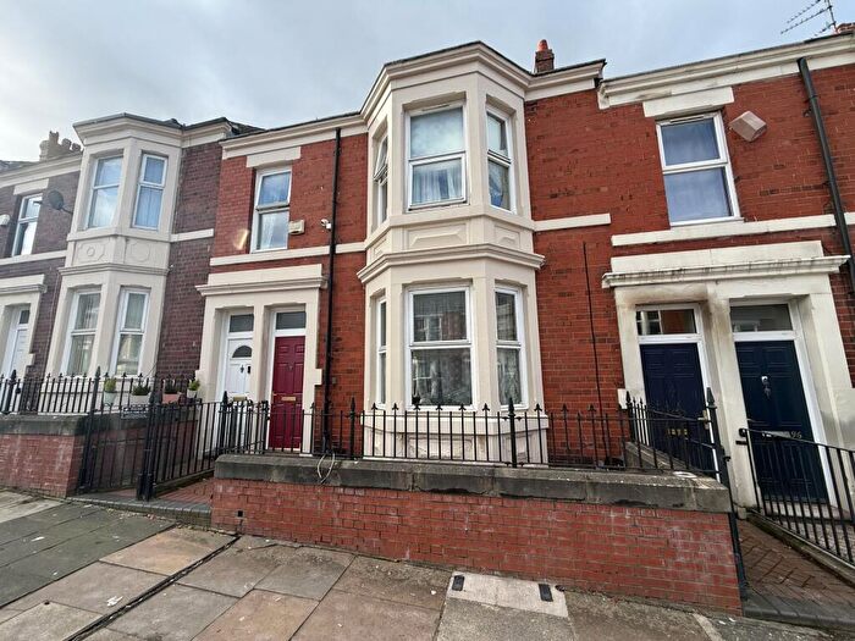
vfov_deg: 85.7
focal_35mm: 14
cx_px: 428
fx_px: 346
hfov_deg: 102.1
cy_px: 320
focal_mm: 2.22
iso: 50
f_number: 2.2
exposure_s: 1/658
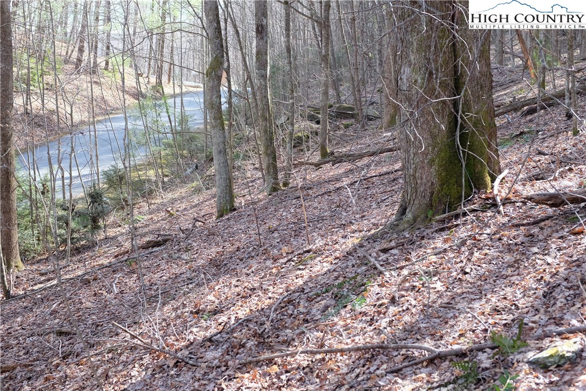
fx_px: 781
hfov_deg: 41.1
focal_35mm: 48
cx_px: 293
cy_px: 196
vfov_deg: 28.1
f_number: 4.5
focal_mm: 32
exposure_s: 1/160
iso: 400
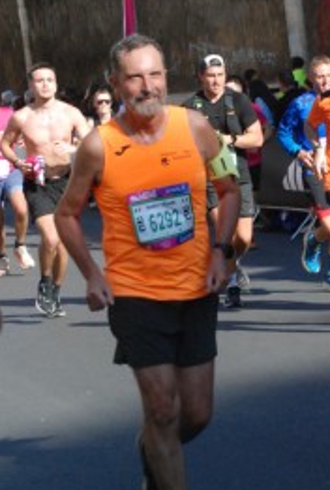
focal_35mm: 179
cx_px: 344
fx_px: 2442
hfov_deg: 7.7
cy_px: 208
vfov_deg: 11.4
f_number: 5.6
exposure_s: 1/1600
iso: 1000
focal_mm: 52
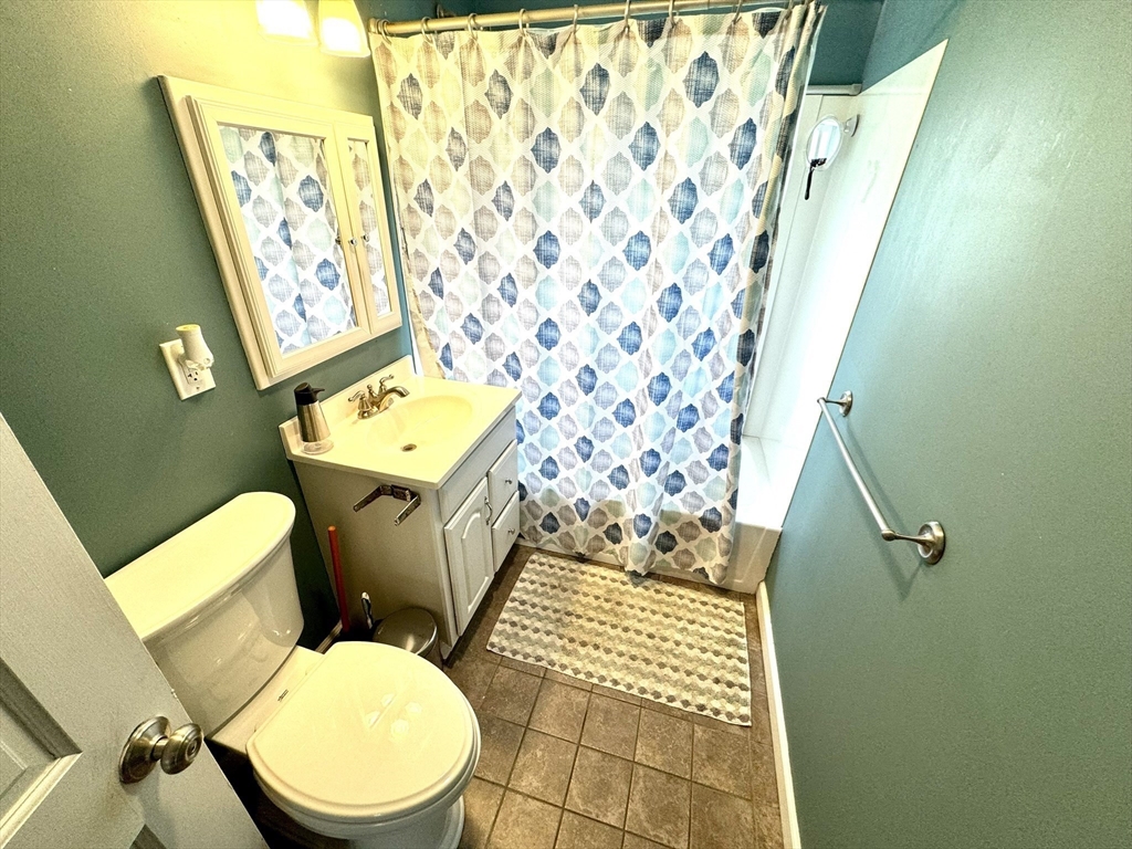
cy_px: 424
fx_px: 458
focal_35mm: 14
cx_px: 566
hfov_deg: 102.1
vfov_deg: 85.7
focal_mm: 2.22
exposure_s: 1/120
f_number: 2.2
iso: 125
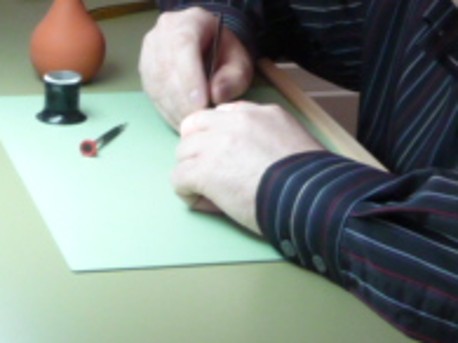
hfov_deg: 13.3
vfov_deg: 10.0
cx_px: 153
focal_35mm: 148
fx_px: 1957
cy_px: 56
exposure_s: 1/30
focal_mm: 4.7
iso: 125
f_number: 3.3
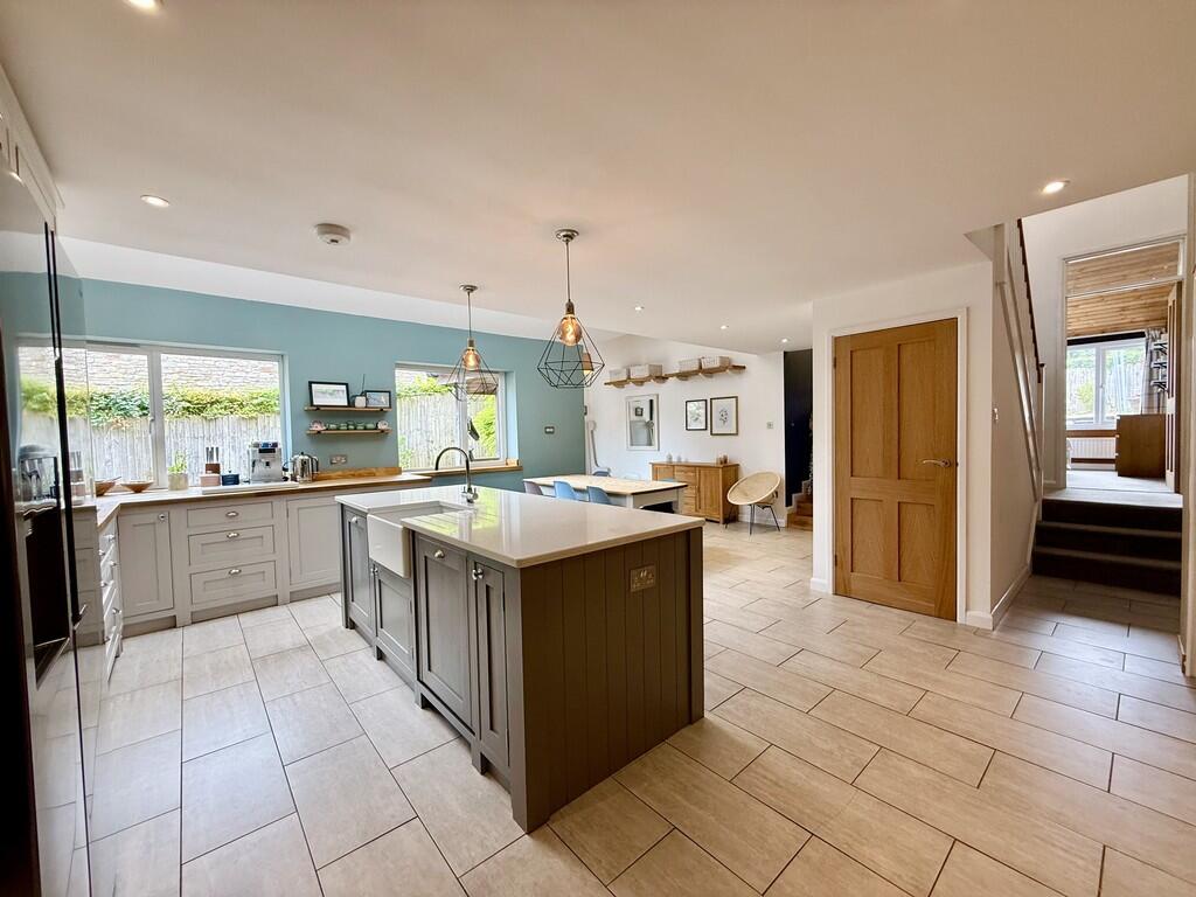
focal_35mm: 14
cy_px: 448
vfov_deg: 85.7
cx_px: 598
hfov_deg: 102.1
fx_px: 484
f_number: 2.2
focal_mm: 2.22
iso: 125
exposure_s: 1/100
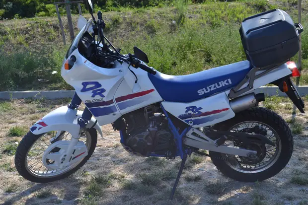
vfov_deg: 25.0
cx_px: 154
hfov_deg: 36.9
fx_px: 462
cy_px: 102
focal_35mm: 54
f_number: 7.1
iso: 100
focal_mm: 36
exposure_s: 1/200
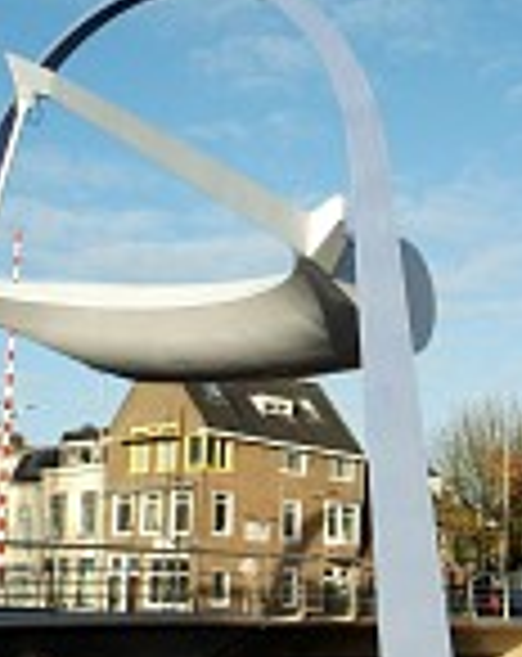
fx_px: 1183
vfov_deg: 30.3
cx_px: 432
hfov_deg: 24.4
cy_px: 529
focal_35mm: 61
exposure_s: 1/250
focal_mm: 14
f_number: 9.5
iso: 400
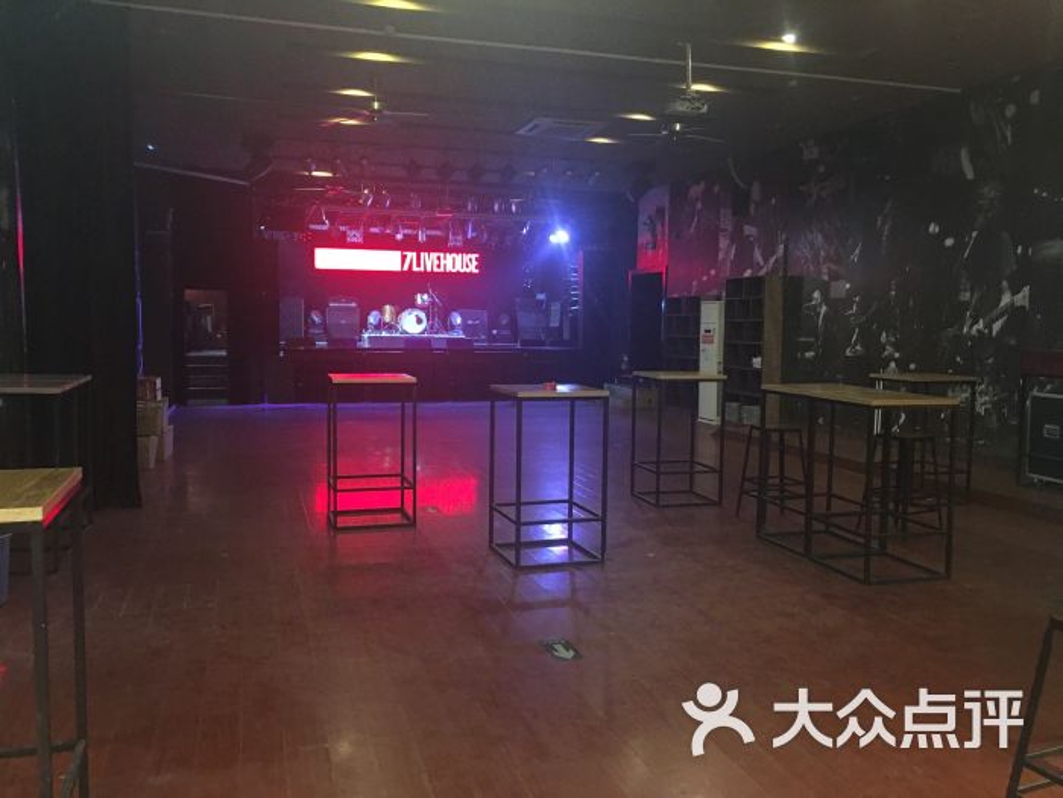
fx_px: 891
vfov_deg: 48.2
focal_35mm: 29
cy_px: 399
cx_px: 532
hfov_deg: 61.7
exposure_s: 1/4
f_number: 2.2
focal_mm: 4.15
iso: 100
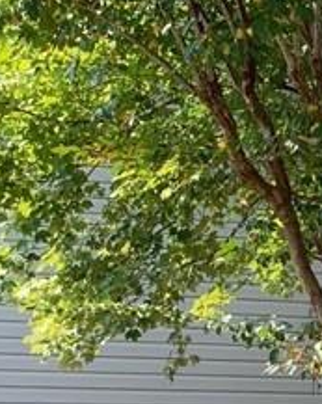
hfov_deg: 11.2
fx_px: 1433
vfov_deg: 15.5
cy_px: 471
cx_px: 705
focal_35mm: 120
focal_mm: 4.25
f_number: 1.8
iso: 25
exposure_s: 1/262
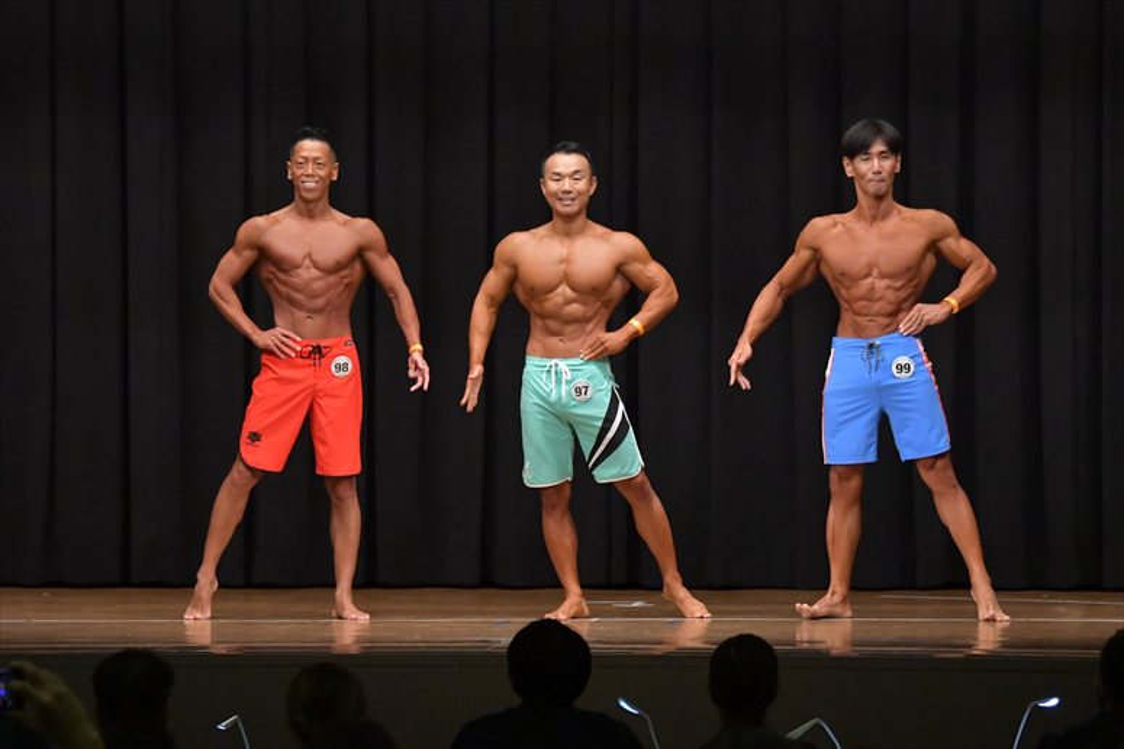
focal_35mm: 168
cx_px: 562
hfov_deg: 12.2
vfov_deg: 8.2
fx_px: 5243
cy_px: 374
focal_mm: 112
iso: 6400
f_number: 5.6
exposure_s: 1/400
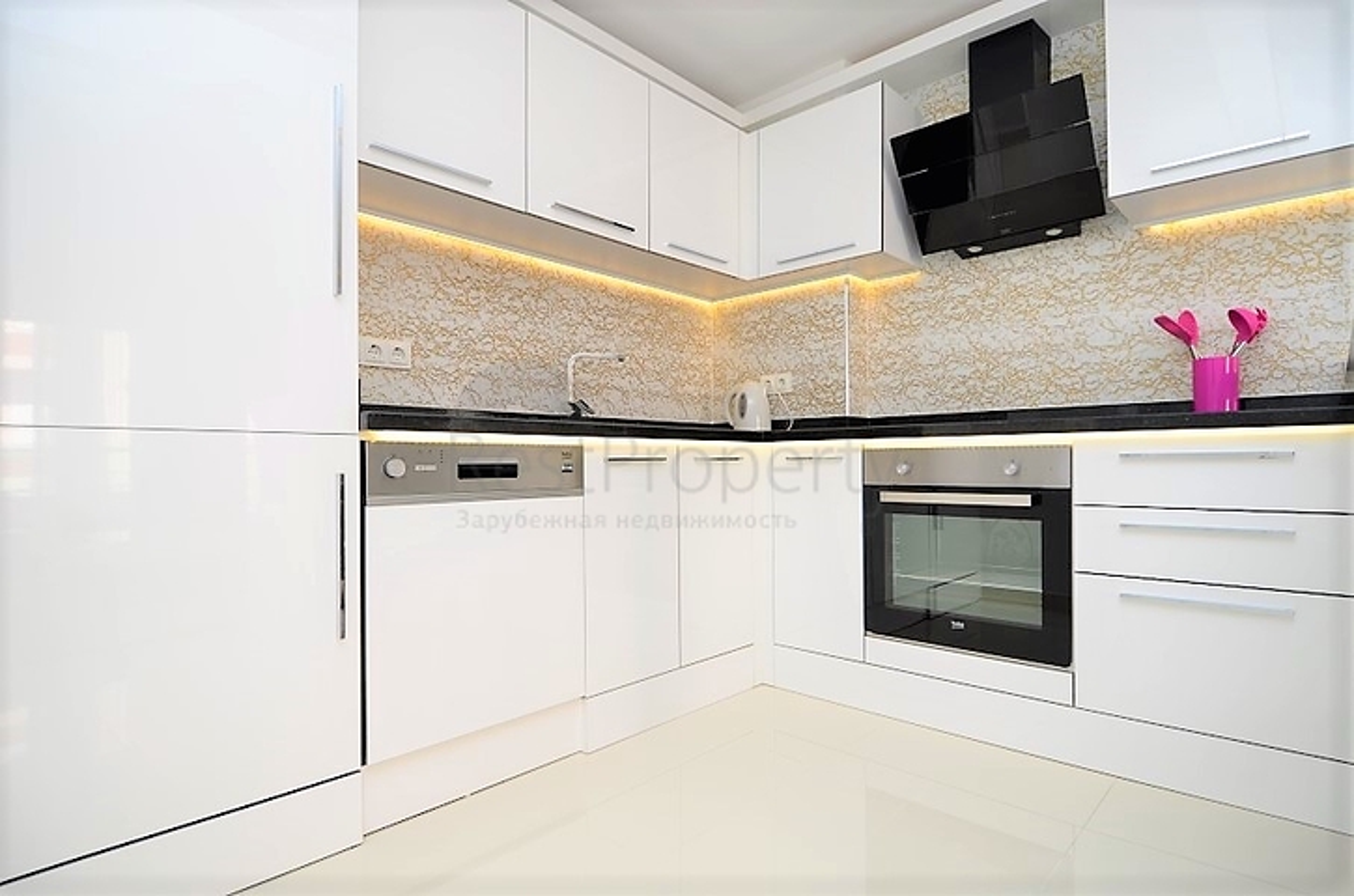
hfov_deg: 90.1
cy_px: 448
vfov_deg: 67.1
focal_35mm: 18
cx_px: 677
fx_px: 676
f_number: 4
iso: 100
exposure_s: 1/60
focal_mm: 12
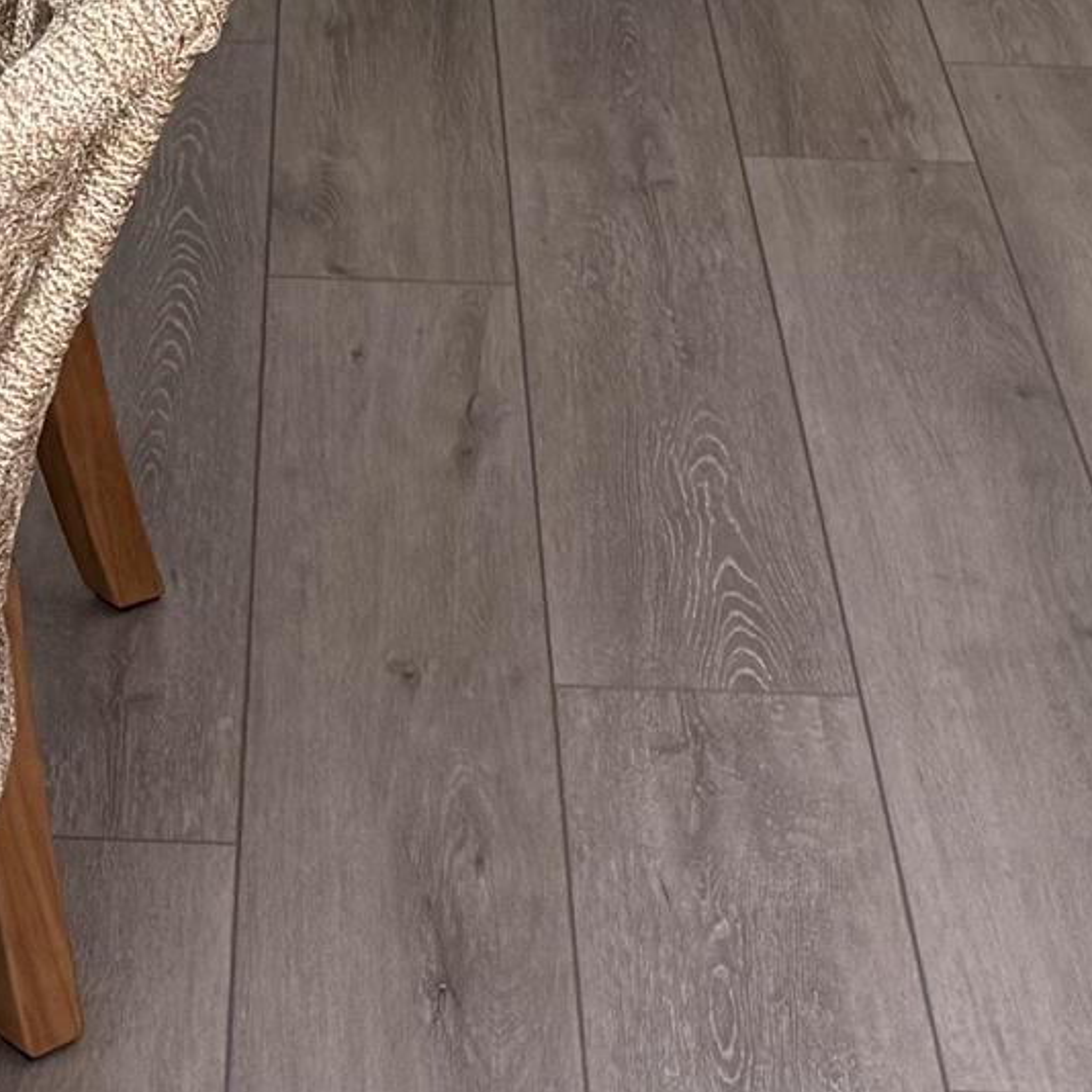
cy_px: -1215
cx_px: 53
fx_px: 4354
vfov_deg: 12.3
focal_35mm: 122
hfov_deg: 14.1
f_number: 1.78
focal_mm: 6.76
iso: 80
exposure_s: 1/121
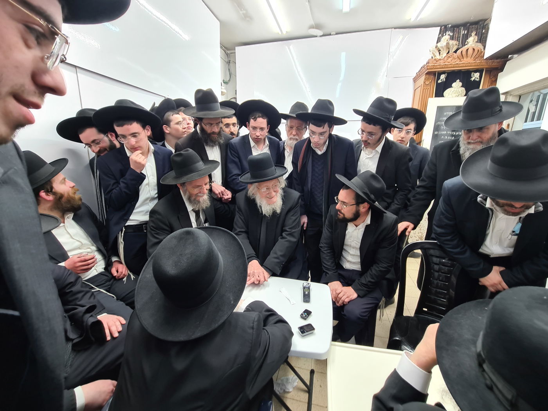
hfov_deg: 106.2
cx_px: 274
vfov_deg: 89.9
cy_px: 206
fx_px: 206
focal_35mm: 13
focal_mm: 2.22
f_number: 2.2
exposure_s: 1/50
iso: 80
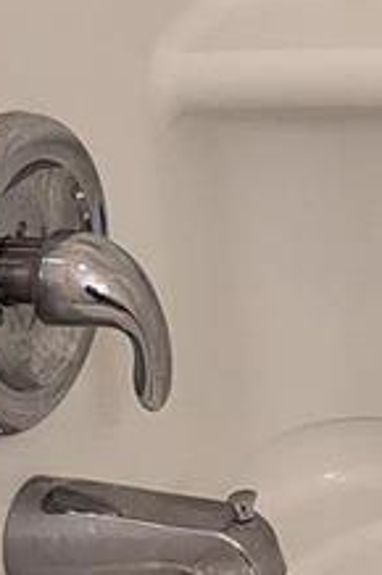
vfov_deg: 11.5
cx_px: 1362
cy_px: -95
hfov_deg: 6.6
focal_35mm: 176
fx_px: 2806
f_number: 1.85
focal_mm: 6.81
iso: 280
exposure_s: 1/60
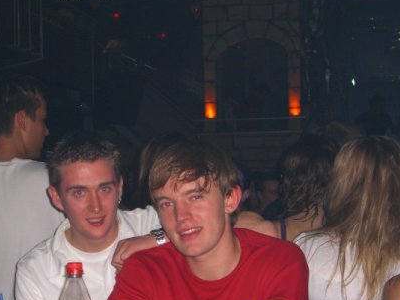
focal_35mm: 85
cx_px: 165
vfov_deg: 17.3
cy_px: 217
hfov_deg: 23.0
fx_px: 983
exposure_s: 1/60
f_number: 3.6
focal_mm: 11.8
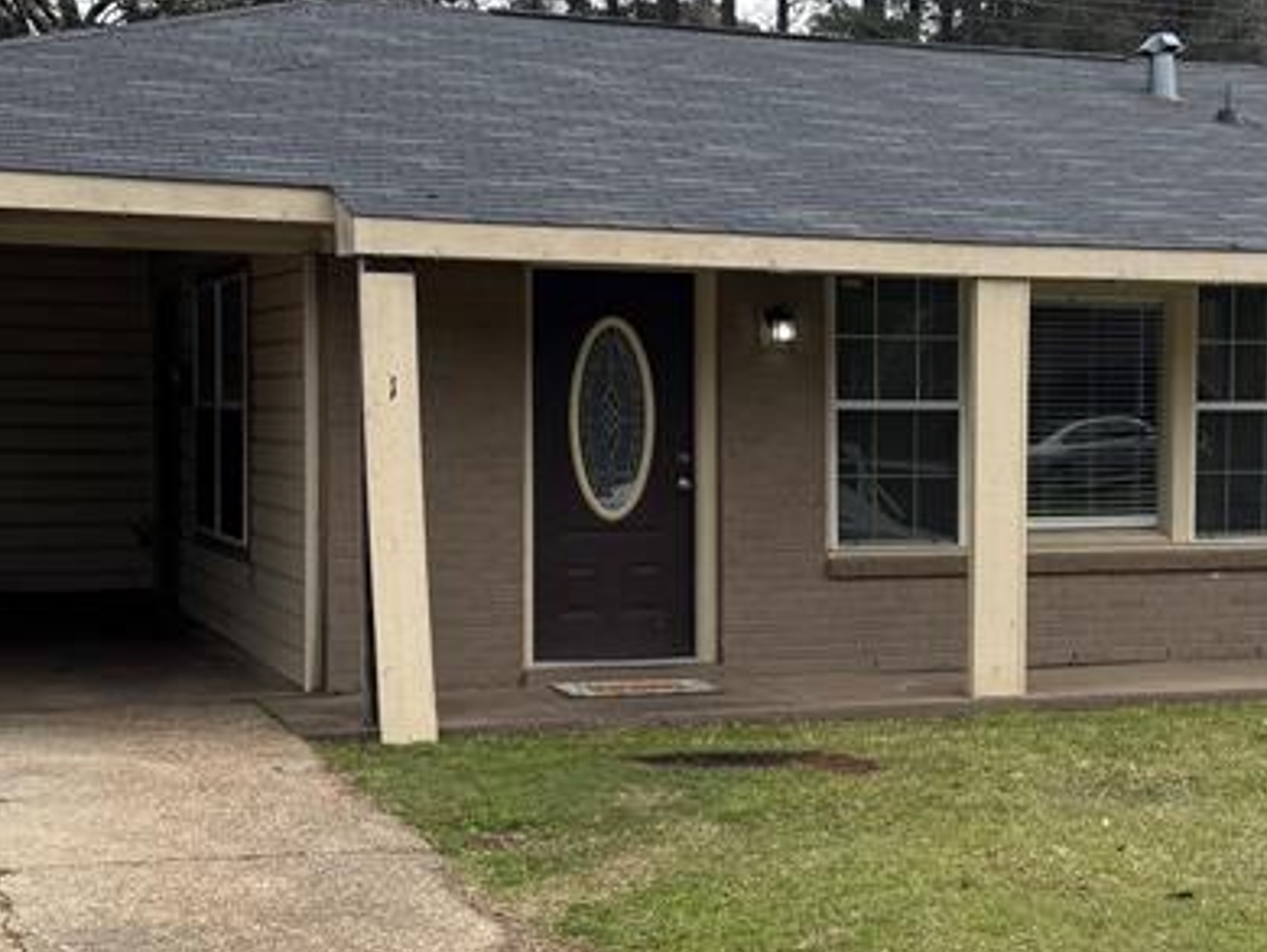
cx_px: 776
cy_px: 510
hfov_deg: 30.6
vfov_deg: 23.3
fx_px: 2307
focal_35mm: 63
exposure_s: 1/2041
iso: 80
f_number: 1.78
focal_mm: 6.76
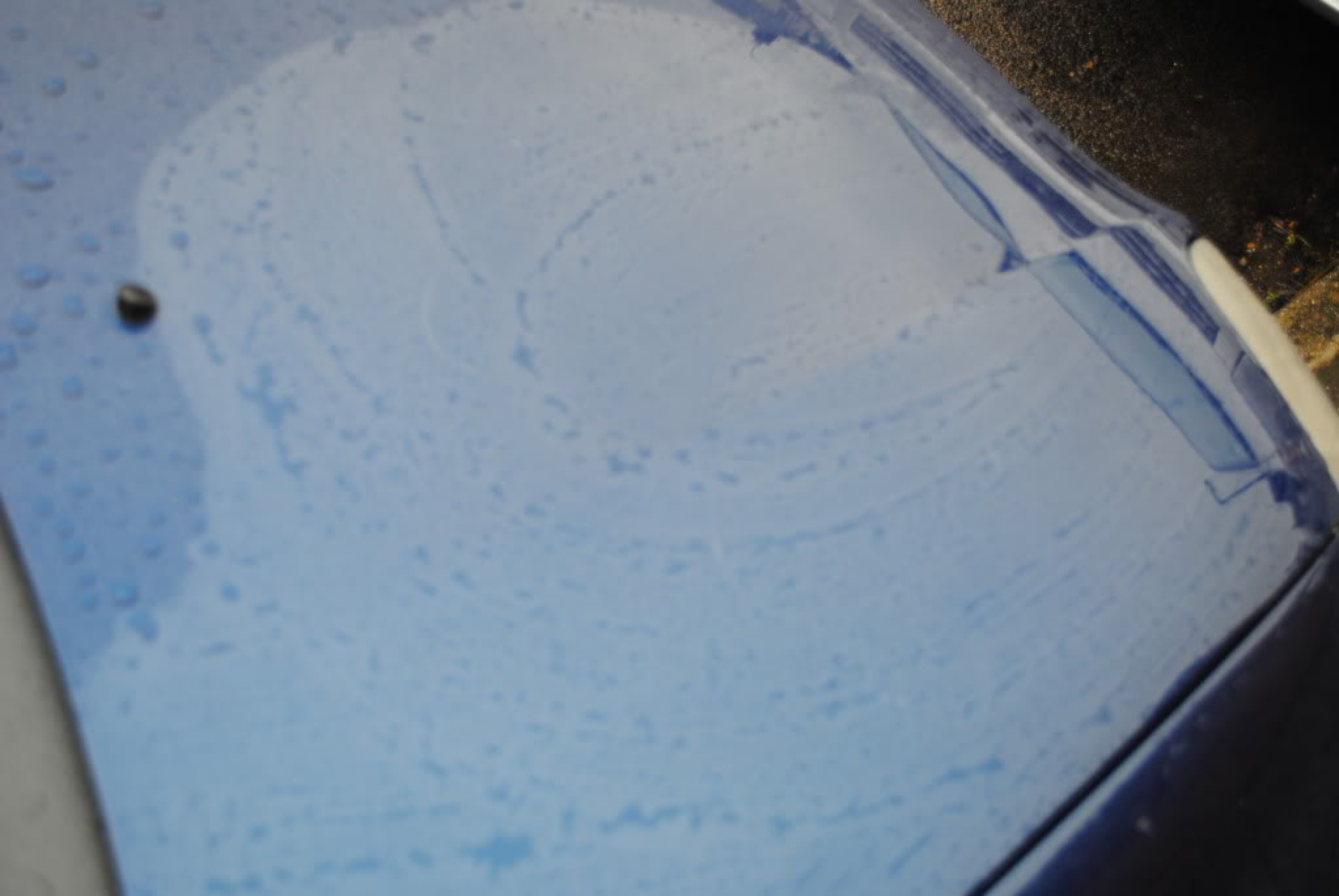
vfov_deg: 34.3
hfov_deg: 49.5
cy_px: 448
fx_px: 1452
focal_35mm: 39
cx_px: 670
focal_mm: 26
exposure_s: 1/80
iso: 200
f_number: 4.5
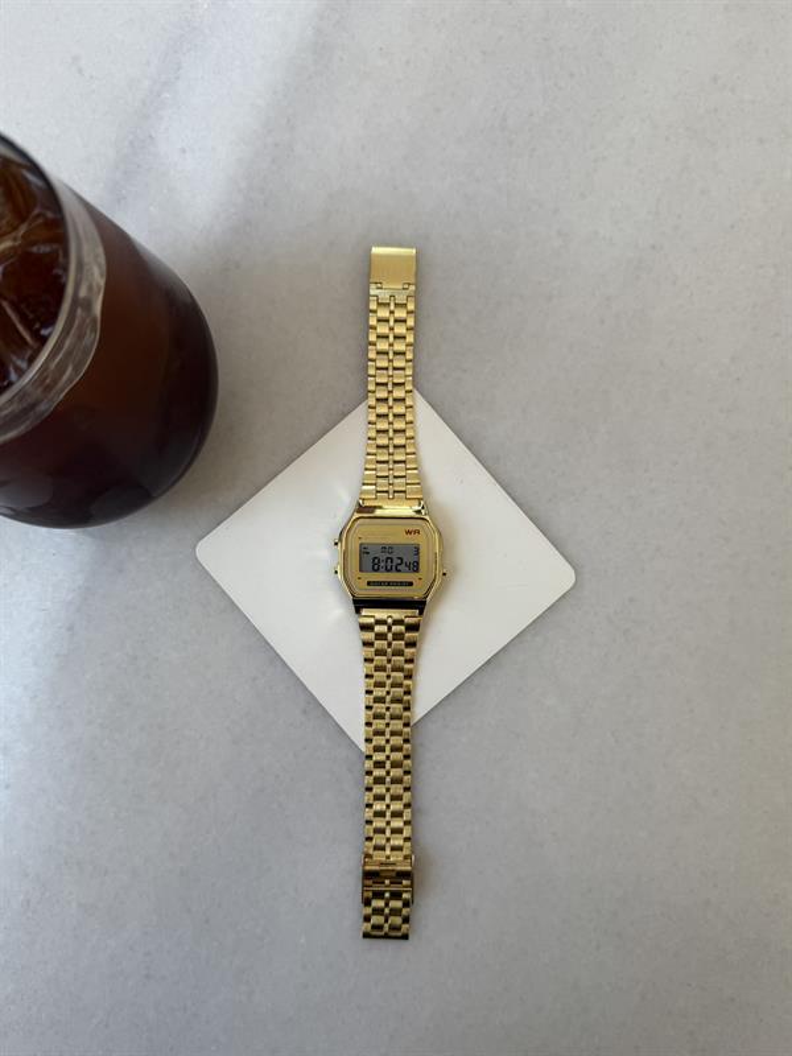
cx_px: 396
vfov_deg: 71.6
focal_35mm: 24
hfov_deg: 56.8
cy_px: 528
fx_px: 732
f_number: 1.78
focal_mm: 6.76
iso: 80
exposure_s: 1/510
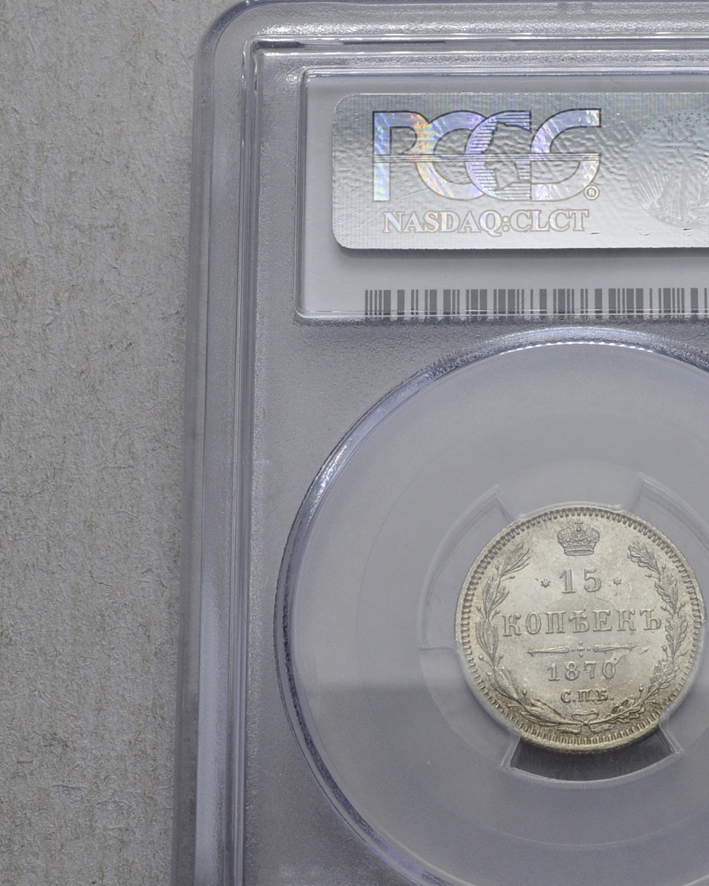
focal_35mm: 92
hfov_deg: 16.6
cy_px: 496
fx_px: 2413
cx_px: 588
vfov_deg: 20.8
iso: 400
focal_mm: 34
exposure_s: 1/250
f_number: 14
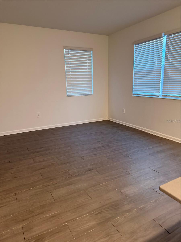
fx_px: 167
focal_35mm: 24
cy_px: 121
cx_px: 90
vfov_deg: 71.6
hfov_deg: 56.8
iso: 250
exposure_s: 1/60
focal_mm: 6.76
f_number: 1.78
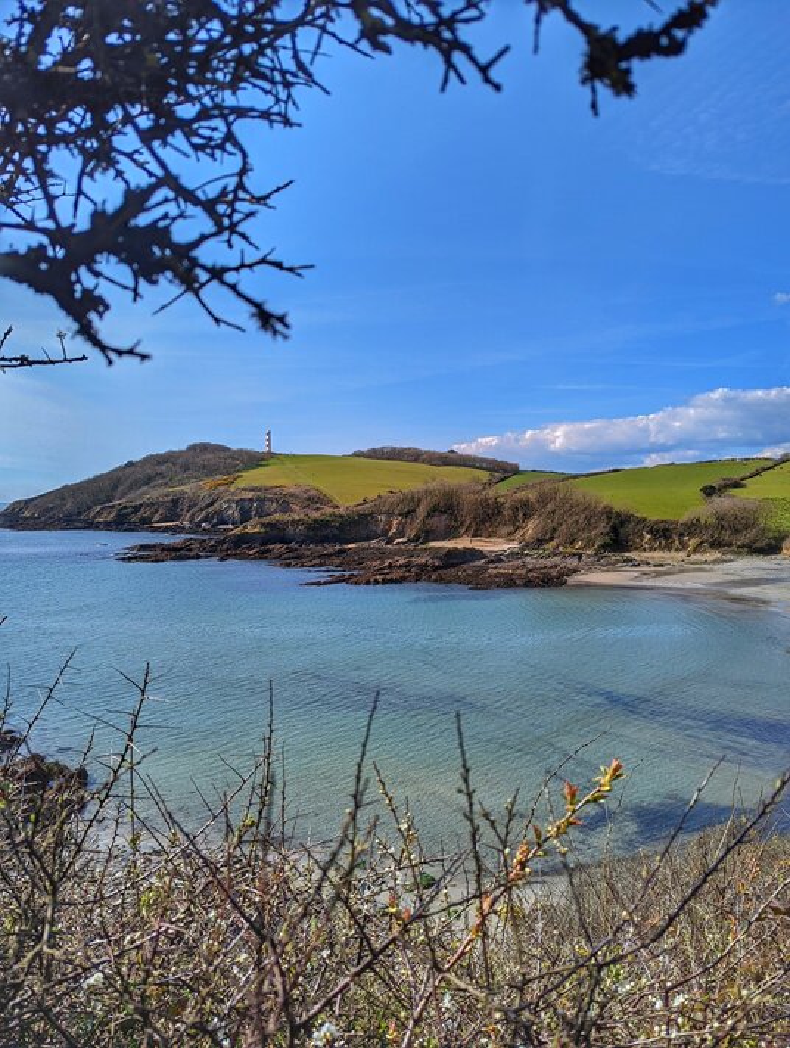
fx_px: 728
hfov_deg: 57.0
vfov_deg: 71.5
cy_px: 524
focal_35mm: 24
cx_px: 395
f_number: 1.85
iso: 46
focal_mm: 6.81
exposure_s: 1/2217
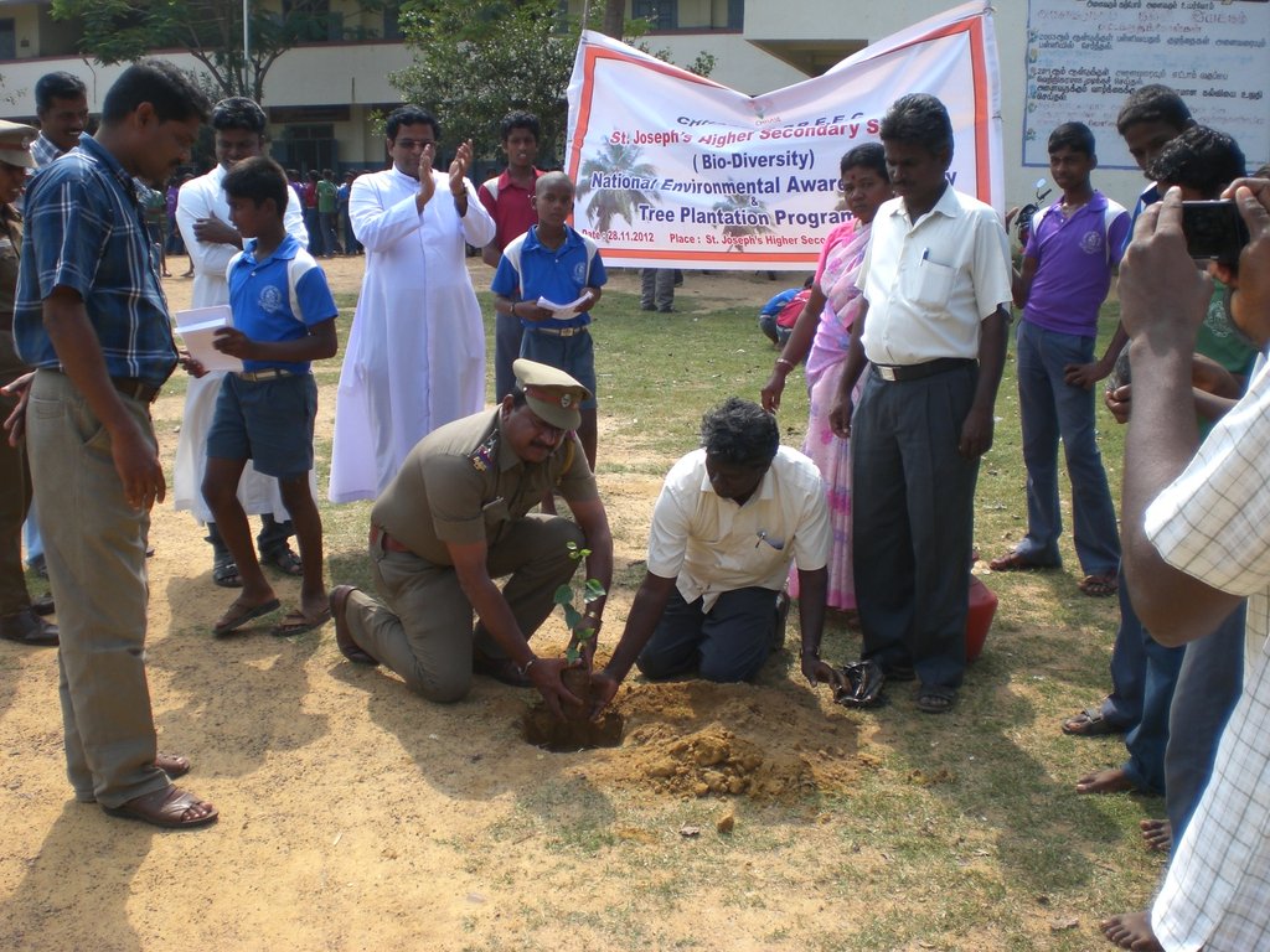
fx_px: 1394
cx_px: 635
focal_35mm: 38
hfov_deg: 49.0
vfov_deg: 37.7
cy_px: 476
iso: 50
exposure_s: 1/320
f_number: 3.1
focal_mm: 6.3
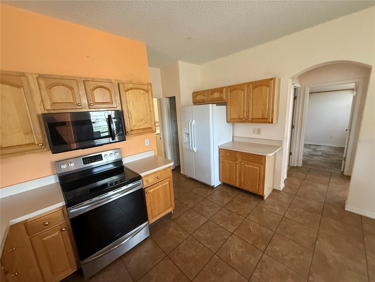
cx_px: 188
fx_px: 152
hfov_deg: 102.1
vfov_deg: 85.7
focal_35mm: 14
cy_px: 141
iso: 500
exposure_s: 1/60
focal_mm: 2.22
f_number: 2.2
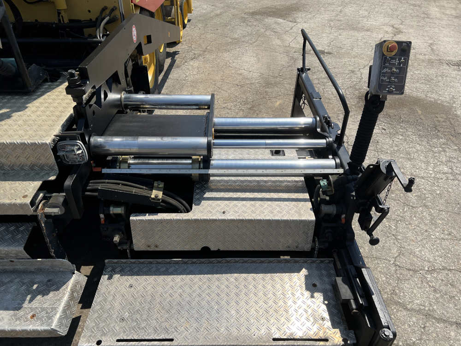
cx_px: 230
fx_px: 346
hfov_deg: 67.3
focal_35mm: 26
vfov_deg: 53.1
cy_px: 173
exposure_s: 1/4831
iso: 50
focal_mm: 5.7
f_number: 1.5
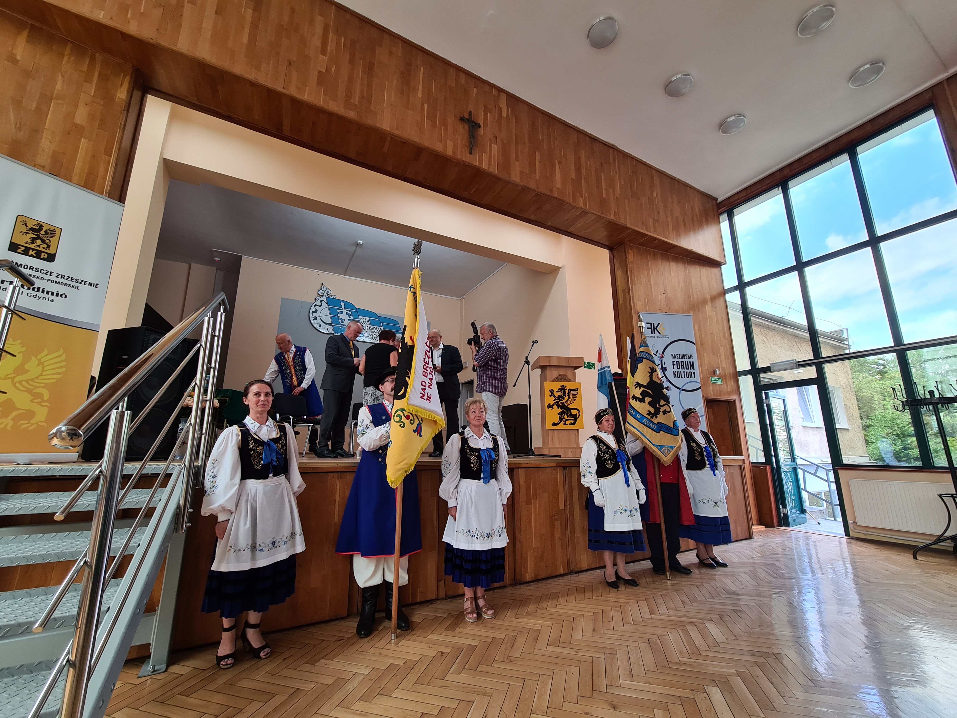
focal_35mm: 13
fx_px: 359
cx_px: 478
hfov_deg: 106.2
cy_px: 359
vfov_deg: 89.9
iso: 80
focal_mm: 2.2
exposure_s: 1/50
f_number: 2.2
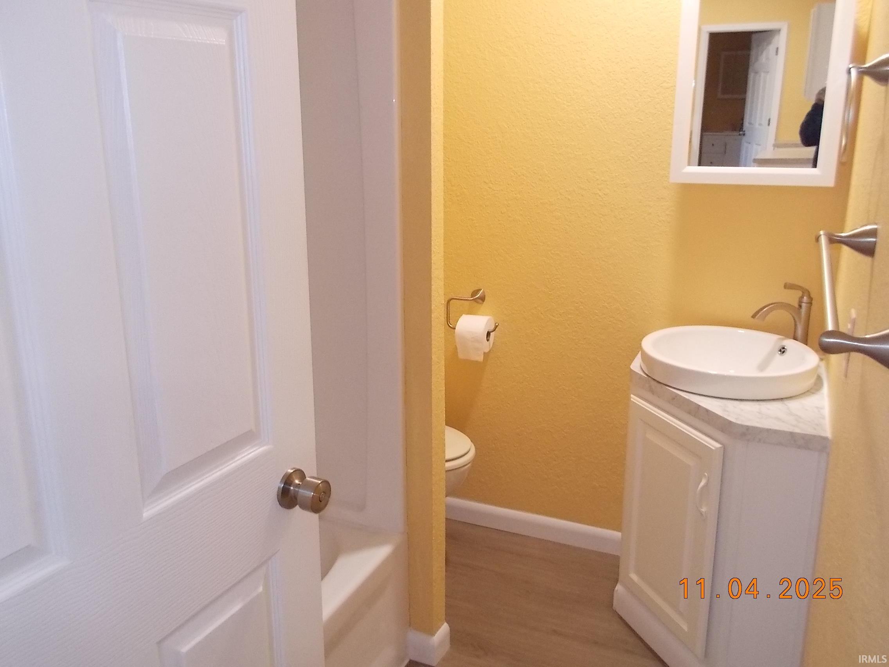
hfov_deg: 61.7
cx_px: 444
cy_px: 334
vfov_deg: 48.2
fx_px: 745
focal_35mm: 29
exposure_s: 1/25
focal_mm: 4.1
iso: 320
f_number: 3.3
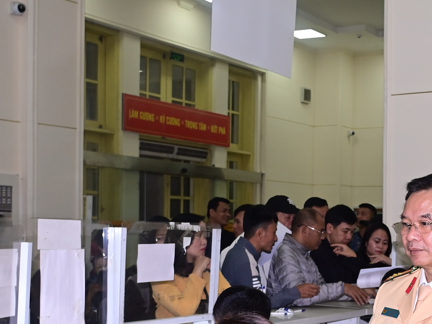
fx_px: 861
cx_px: 308
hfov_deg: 27.9
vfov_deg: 21.1
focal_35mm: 69
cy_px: 256
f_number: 3.5
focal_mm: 20
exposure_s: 1/200
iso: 500
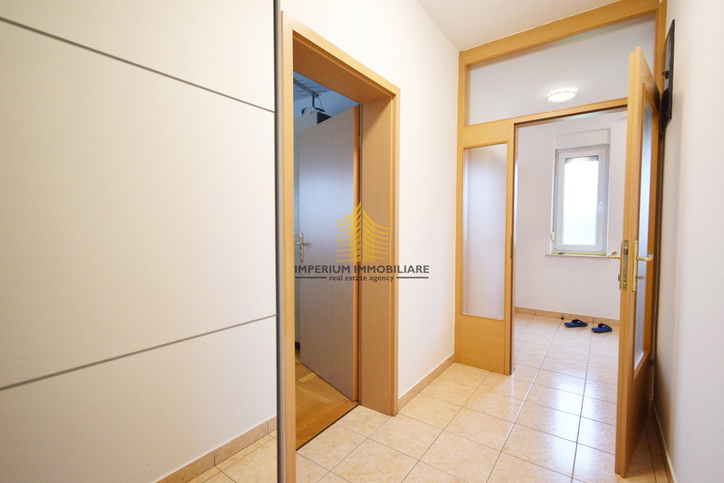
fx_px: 302
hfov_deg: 100.4
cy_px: 242
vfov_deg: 77.3
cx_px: 362
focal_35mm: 15
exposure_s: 1/25
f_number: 4.5
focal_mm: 10
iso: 640
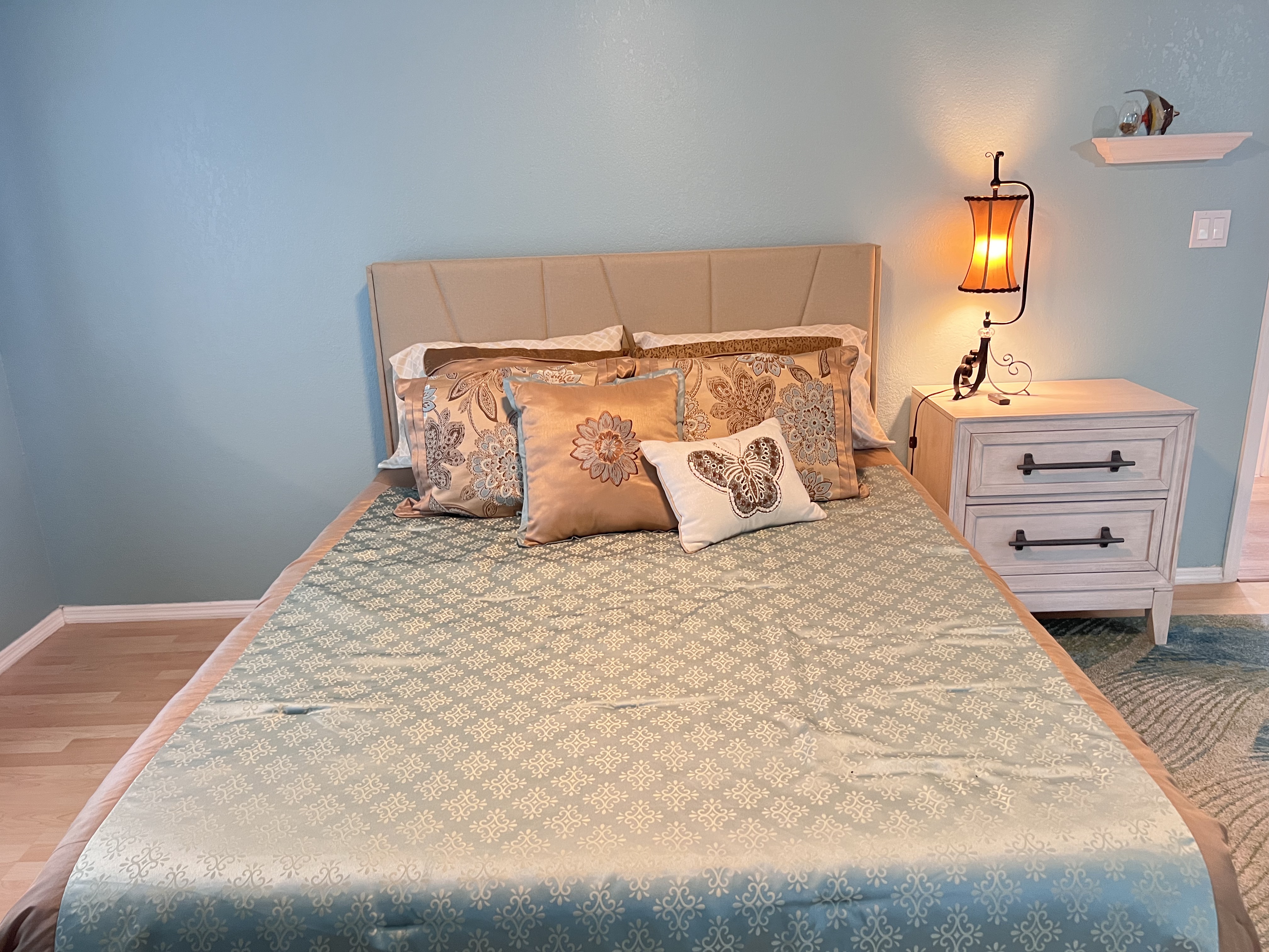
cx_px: 634
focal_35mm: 26
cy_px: 476
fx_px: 953
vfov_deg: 53.1
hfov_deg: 67.3
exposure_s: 1/60
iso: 320
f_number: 1.5
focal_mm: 5.7
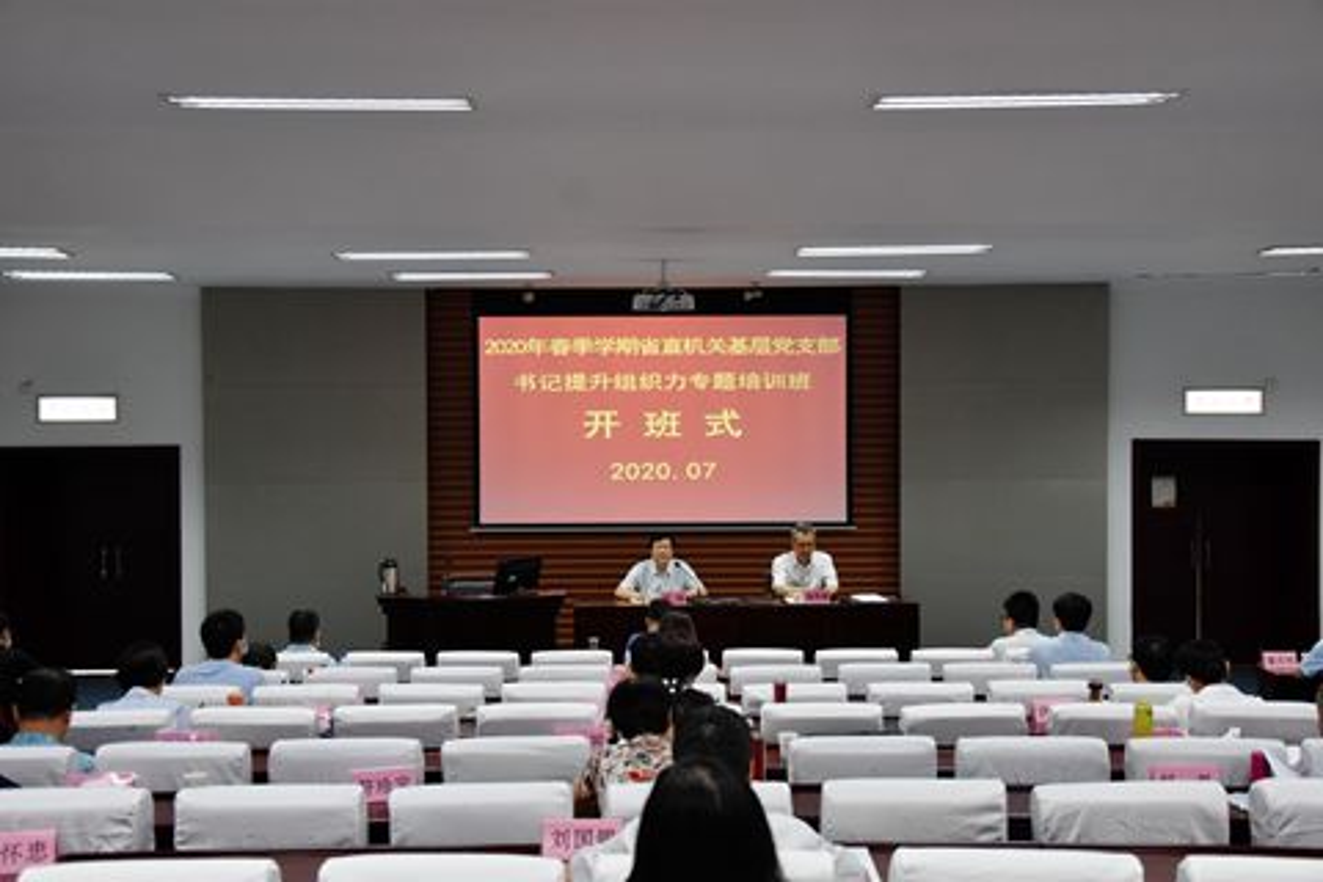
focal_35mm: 48
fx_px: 1764
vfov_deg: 28.1
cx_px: 662
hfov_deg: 41.1
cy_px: 441
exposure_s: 1/60
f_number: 4.2
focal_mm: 32
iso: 1600
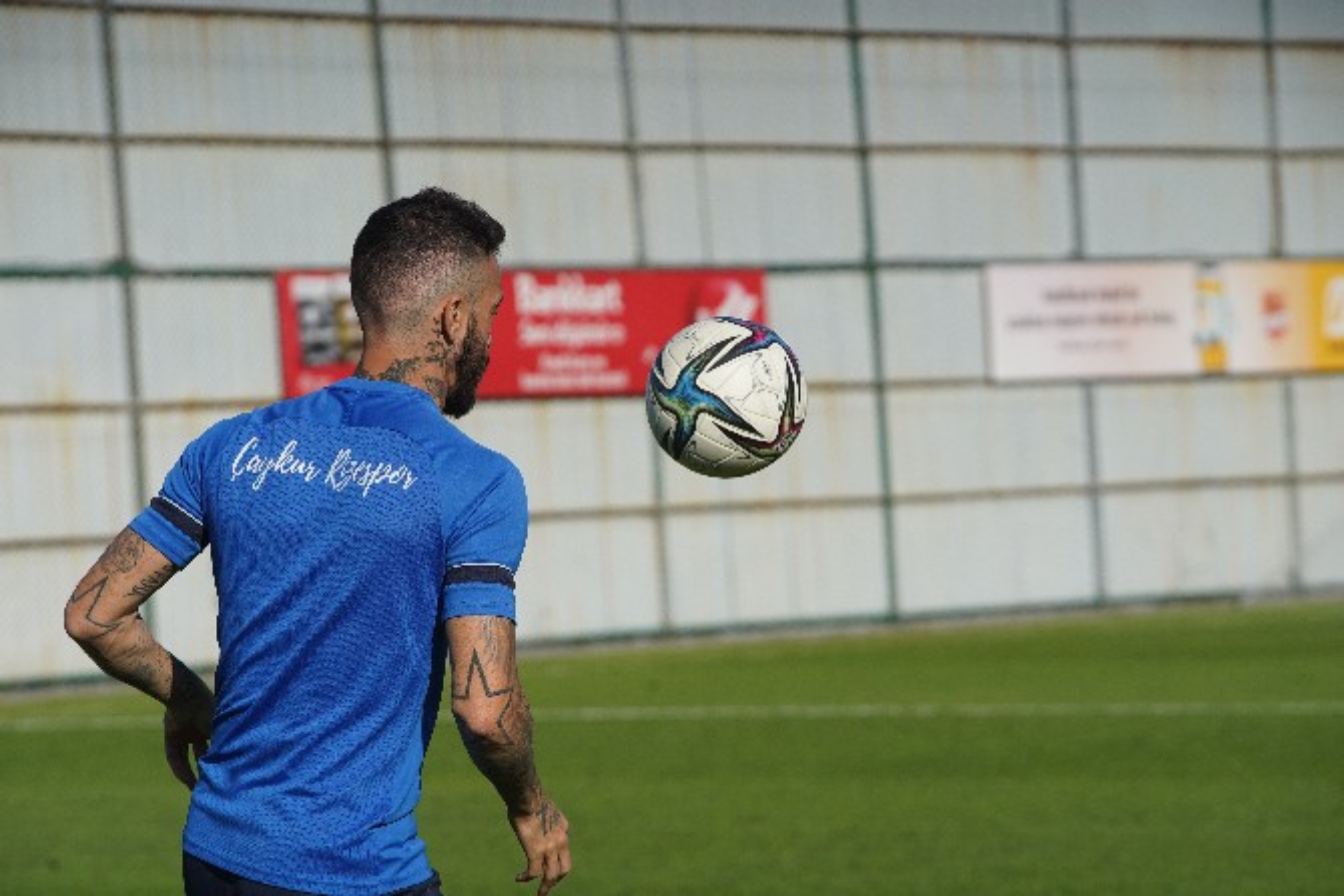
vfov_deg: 7.5
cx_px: 672
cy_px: 448
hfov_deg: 11.3
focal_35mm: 182
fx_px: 6796
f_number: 8
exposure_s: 1/5000
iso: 1250
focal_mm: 182
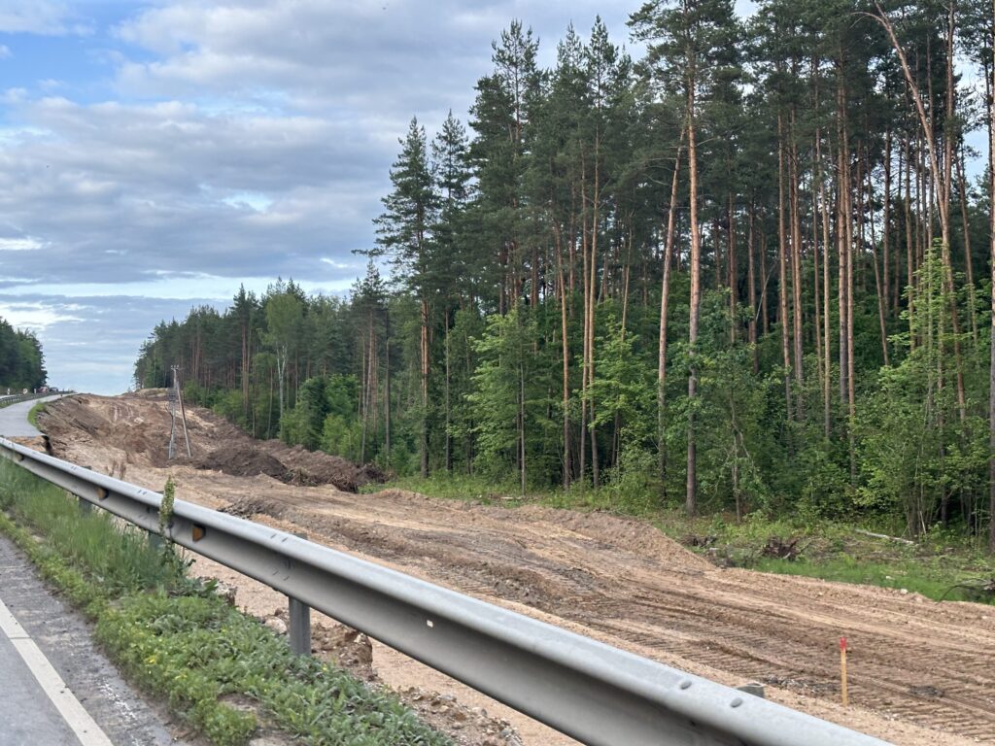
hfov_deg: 39.7
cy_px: 373
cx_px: 498
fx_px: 1380
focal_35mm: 48
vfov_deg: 30.3
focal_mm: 6.86
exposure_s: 1/529
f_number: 1.78
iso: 64
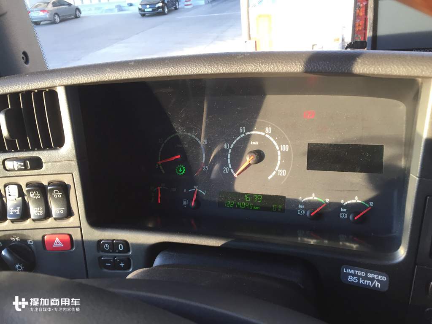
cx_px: 216
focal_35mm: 29
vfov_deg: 48.2
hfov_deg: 61.7
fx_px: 362
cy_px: 162
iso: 32
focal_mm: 4.15
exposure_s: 1/33
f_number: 2.2
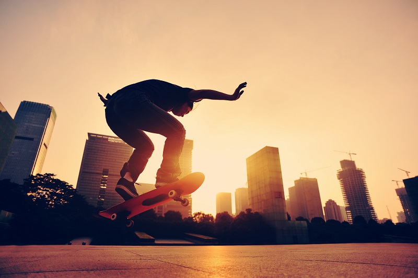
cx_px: 209
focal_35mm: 20
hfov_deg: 84.0
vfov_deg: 61.8
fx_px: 232
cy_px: 139
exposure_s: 1/4000
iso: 200
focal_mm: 20
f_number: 3.2
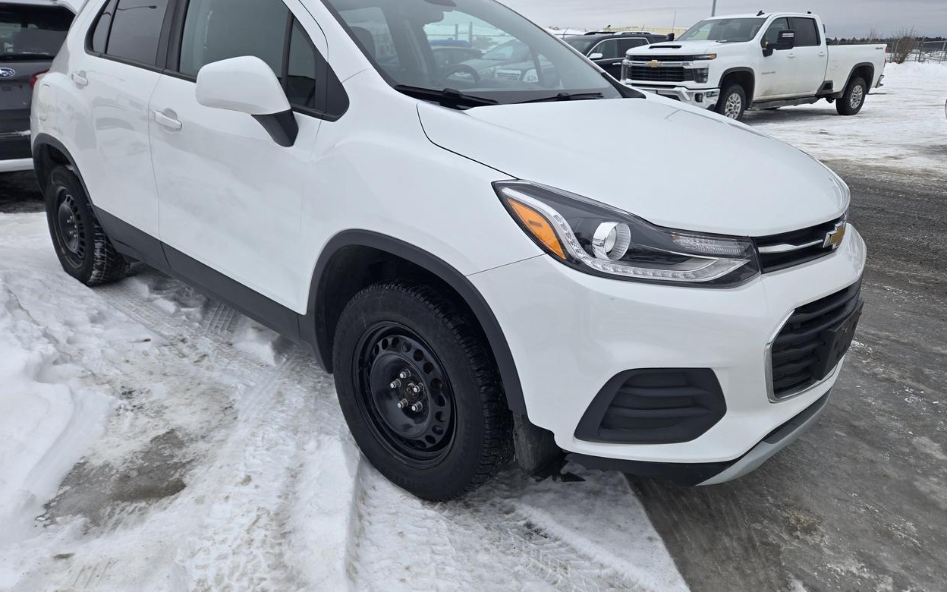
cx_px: 470
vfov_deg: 49.1
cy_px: 256
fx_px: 645
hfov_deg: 72.5
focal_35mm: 25
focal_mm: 5.4
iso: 25
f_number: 1.8
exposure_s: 1/1488
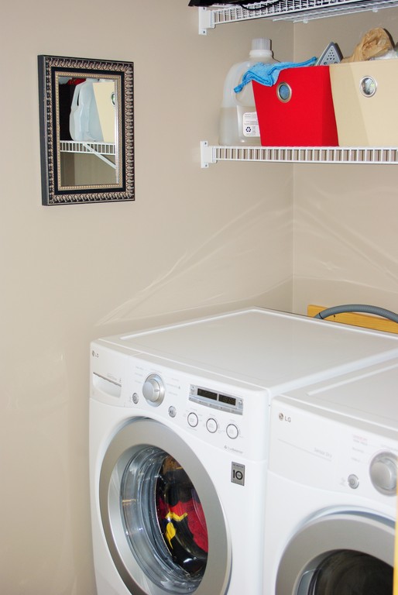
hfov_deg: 27.6
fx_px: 810
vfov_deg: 40.3
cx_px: 199
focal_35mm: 49
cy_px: 298
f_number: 4
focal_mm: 32.5
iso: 200
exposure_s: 1/45
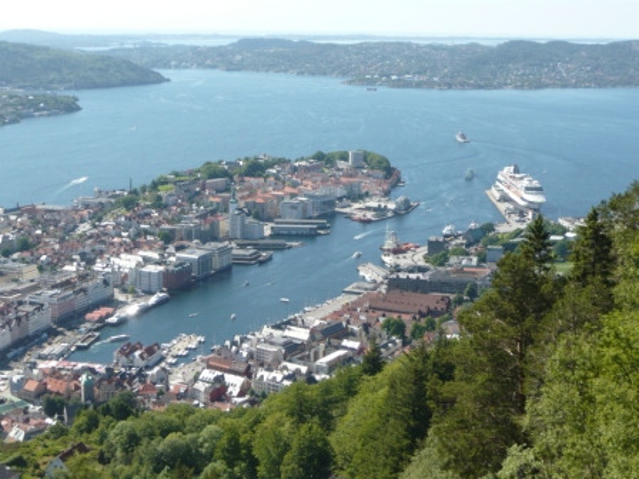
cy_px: 240
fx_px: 1071
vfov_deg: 25.2
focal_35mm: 58
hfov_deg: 33.2
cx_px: 320
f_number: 4.1
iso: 100
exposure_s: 1/500
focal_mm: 9.5
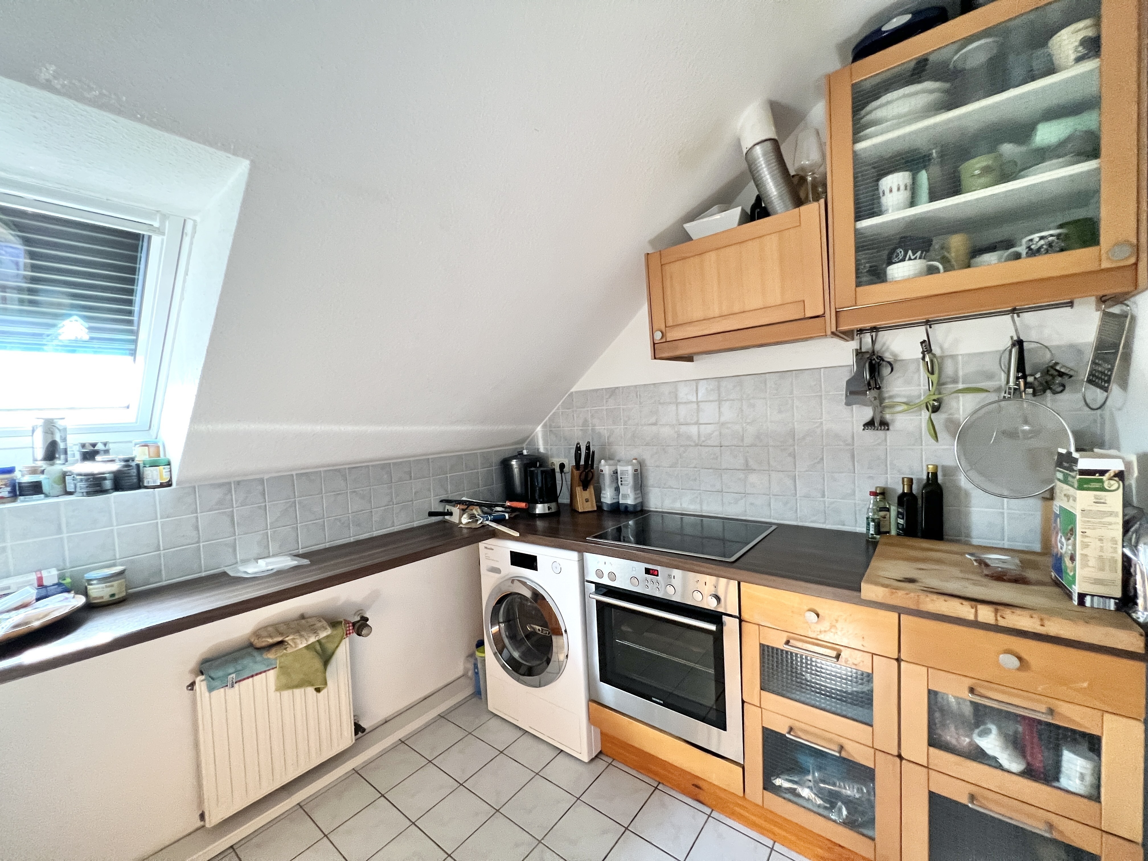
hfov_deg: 106.2
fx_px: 431
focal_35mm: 13
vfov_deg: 89.9
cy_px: 430
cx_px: 574
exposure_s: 1/60
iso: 320
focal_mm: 1.57
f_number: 1.8
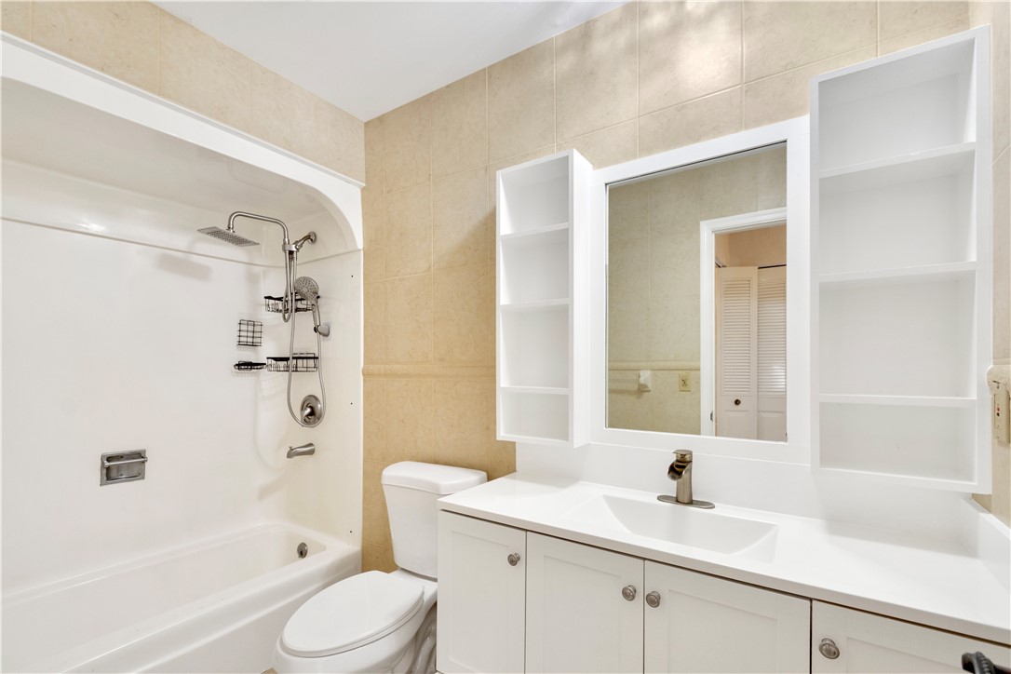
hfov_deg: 100.4
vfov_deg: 77.3
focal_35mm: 15
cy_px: 337
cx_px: 506
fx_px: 421
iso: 320
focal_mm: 10
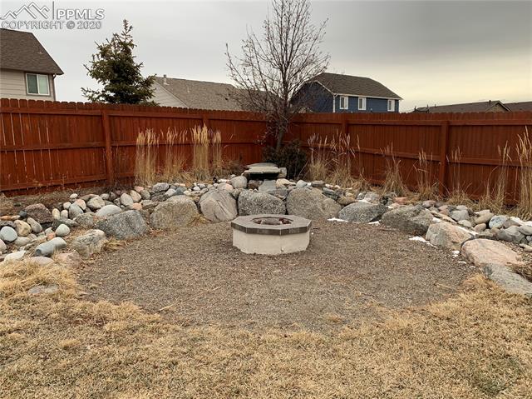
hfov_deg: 67.3
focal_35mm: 26
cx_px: 266
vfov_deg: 53.0
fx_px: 399
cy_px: 200
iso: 25
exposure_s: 1/122
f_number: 1.8
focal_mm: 4.25
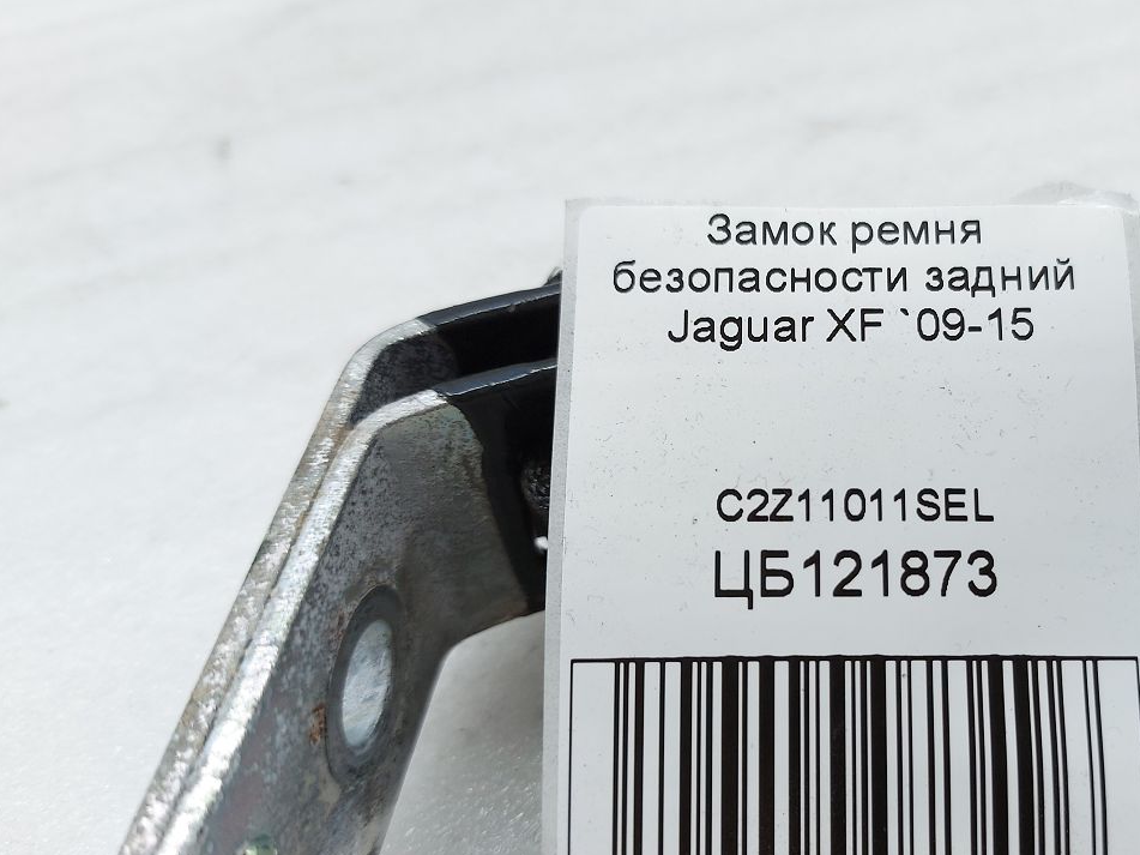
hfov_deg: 50.9
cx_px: 824
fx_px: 1153
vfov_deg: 40.6
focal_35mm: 35
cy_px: 468
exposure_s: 1/50
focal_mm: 5.23
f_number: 1.8
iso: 40
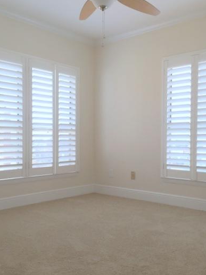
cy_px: 143
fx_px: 286
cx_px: 109
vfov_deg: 51.3
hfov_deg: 39.6
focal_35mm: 36
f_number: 2.2
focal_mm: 4.15
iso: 32
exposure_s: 1/316
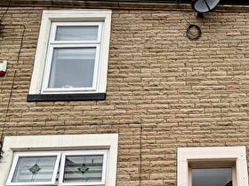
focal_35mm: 35
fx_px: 252
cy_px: 168
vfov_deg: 37.9
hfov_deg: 48.6
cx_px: 211
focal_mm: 2.22
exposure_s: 1/121
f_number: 2.2
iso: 125
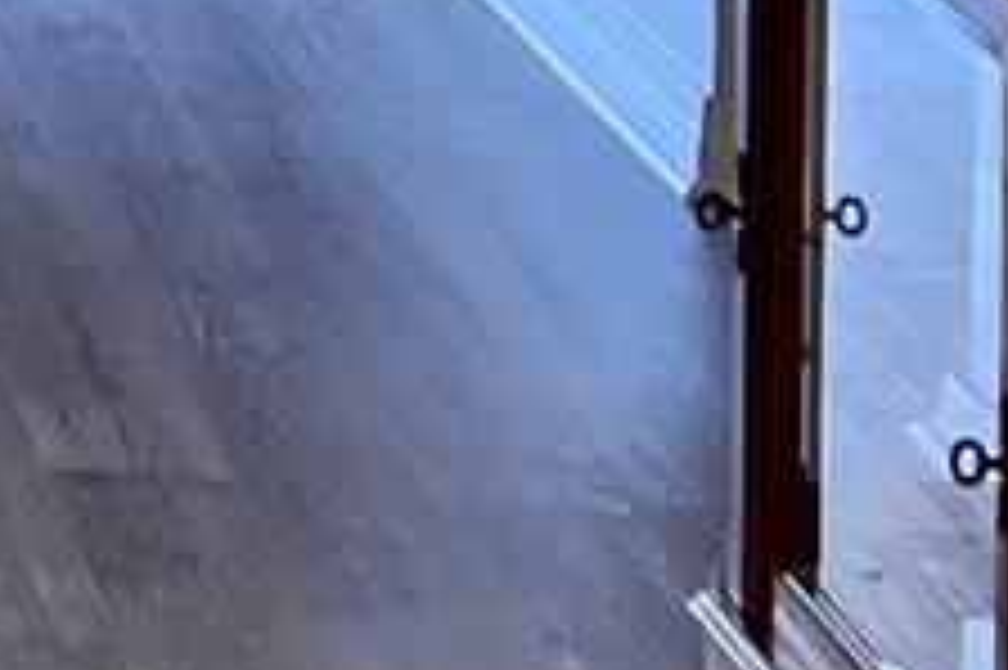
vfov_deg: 6.8
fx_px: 5400
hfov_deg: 8.5
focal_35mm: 193
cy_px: -742
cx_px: -2214
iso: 125
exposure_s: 1/120
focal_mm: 5.7
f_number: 1.5
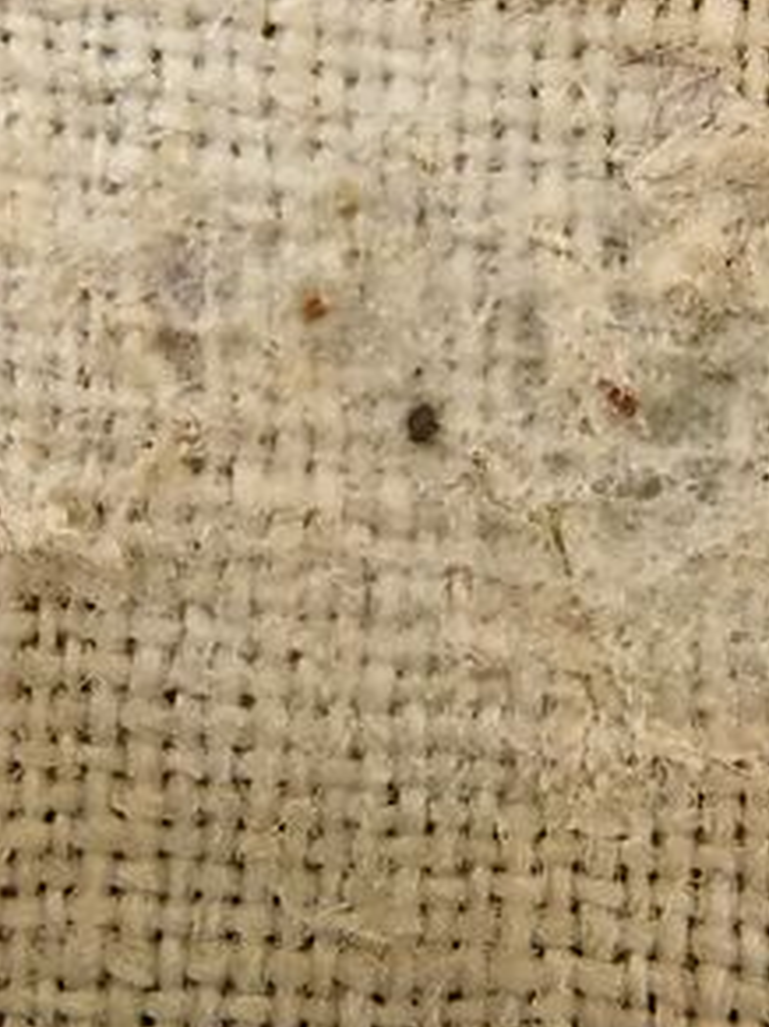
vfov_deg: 30.2
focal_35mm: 64
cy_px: 431
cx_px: 363
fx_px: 1897
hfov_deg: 22.9
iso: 160
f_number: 2.4
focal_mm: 3.3
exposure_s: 1/30
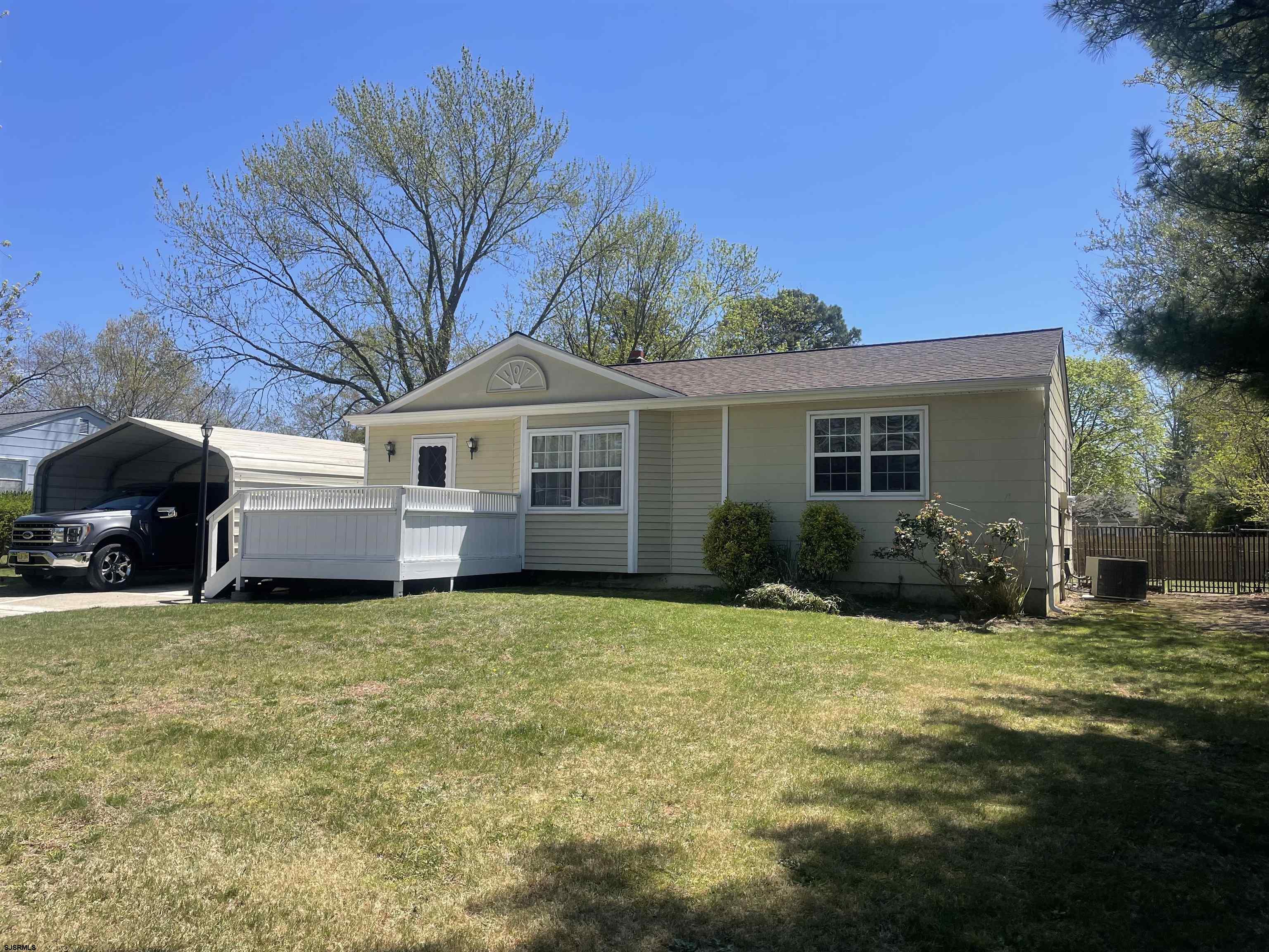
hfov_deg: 67.3
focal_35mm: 26
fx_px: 953
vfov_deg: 53.1
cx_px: 634
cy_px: 476
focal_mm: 4.2
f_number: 1.6
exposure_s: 1/2747
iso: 32
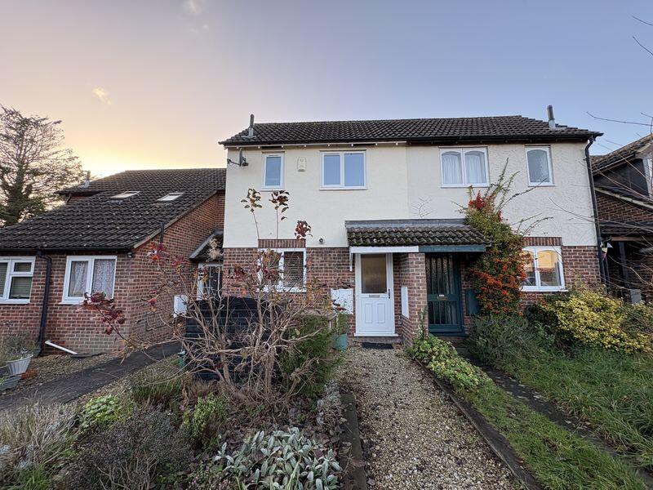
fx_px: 264
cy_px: 245
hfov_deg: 102.1
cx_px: 326
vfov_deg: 85.7
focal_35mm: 14
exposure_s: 1/156
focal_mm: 2.22
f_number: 2.2
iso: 40
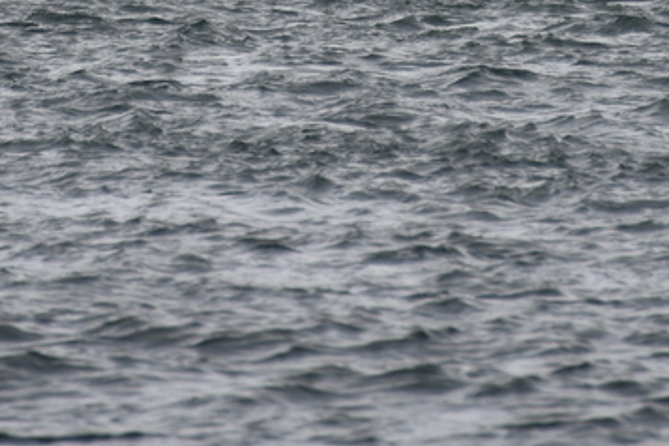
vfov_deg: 1.5
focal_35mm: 896
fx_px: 16649
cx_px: 364
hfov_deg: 2.3
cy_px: -335
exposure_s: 1/500
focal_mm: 250
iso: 140
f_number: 5.6
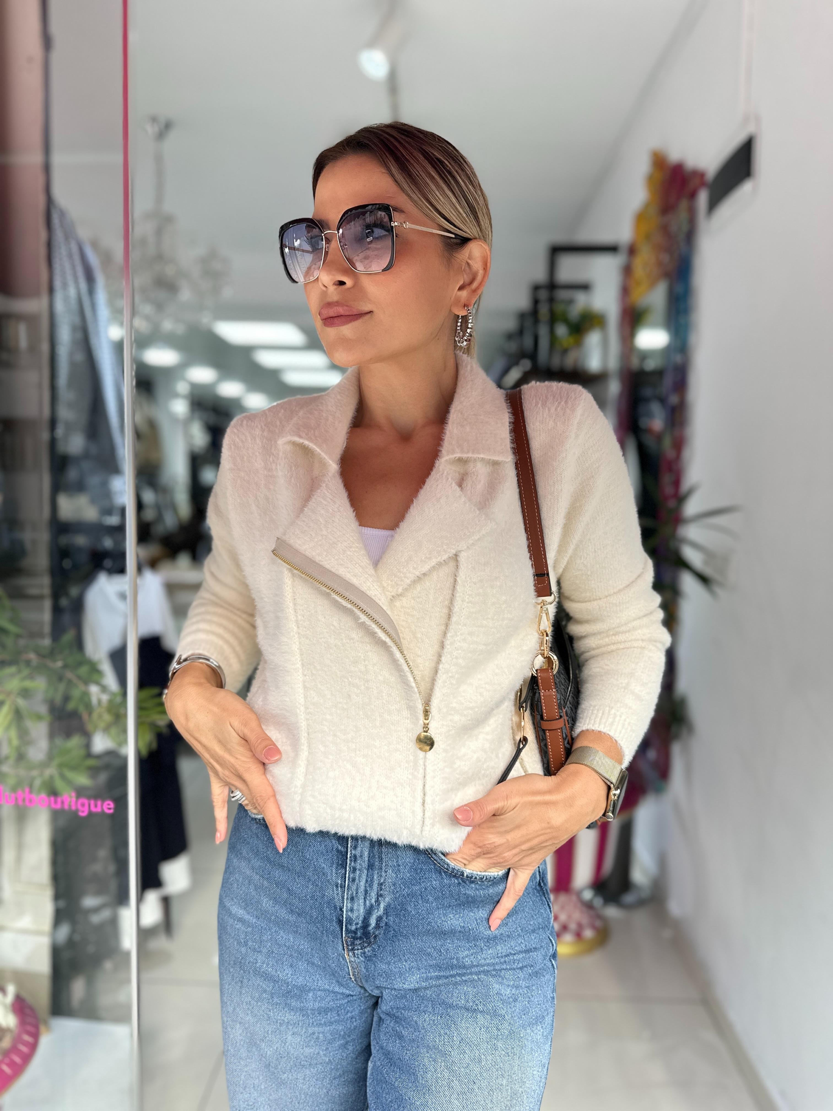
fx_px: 770
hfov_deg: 56.8
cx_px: 416
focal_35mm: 24
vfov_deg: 71.6
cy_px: 556
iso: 64
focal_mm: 6.86
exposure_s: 1/216
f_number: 1.78
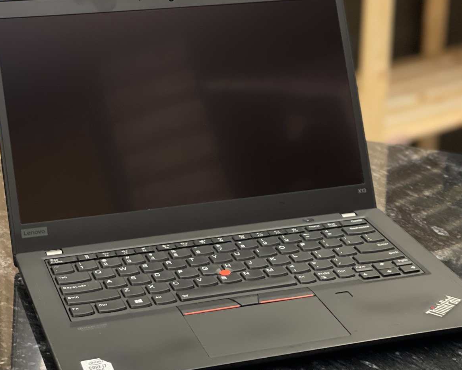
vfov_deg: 17.9
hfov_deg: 22.2
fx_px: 1176
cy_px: 178
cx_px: 232
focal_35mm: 86
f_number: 2.2
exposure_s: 1/64
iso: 250
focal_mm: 7.5
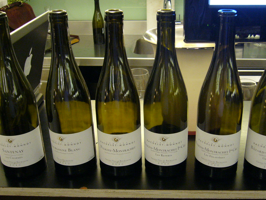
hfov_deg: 42.8
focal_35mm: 44
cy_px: 109
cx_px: 154
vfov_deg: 32.9
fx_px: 338
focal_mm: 5.8
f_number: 2.8
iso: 200
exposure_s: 1/8
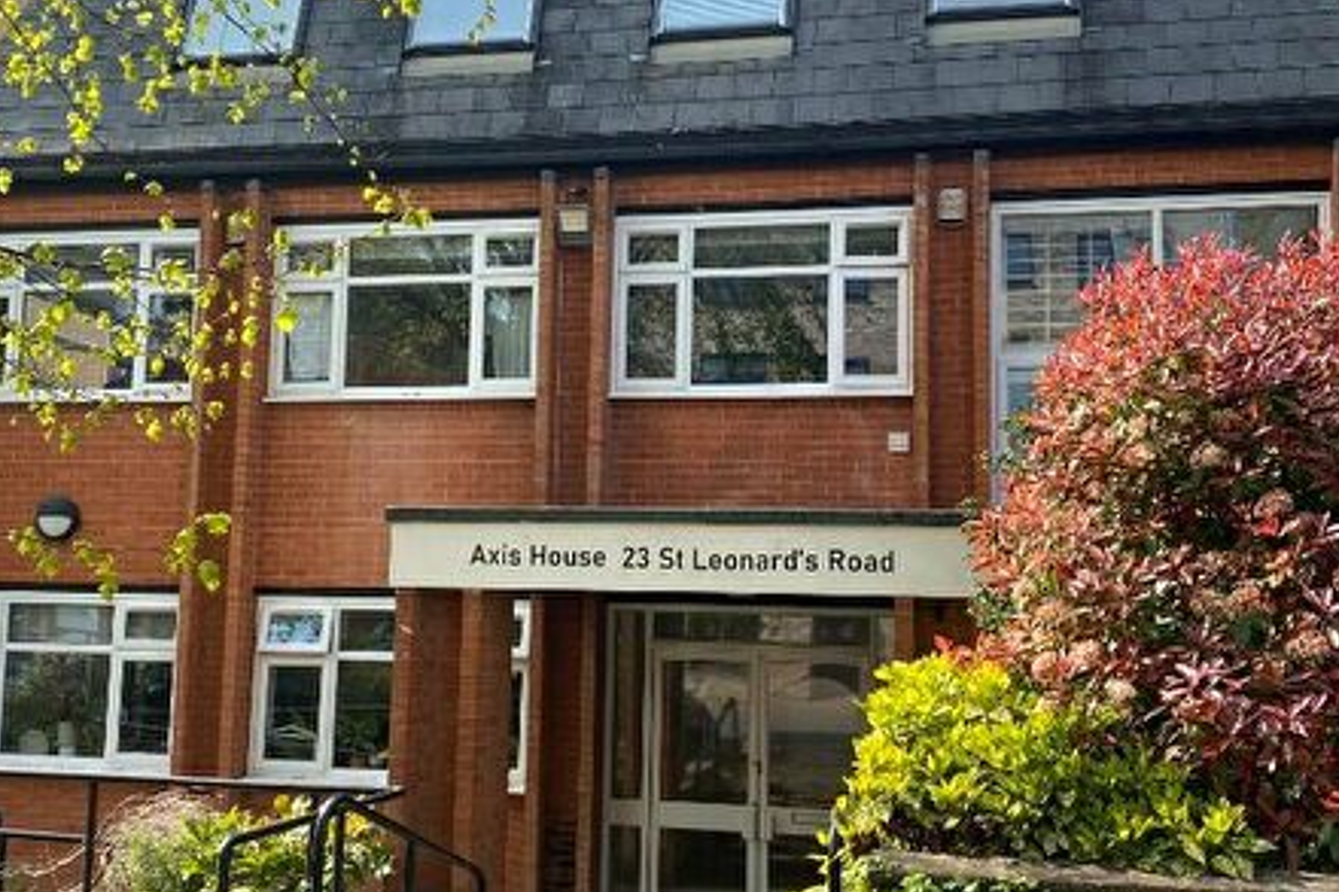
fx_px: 1599
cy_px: 425
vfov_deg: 31.2
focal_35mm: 43
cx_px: 612
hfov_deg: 45.4
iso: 32
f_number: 1.8
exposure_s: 1/788
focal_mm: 4.25
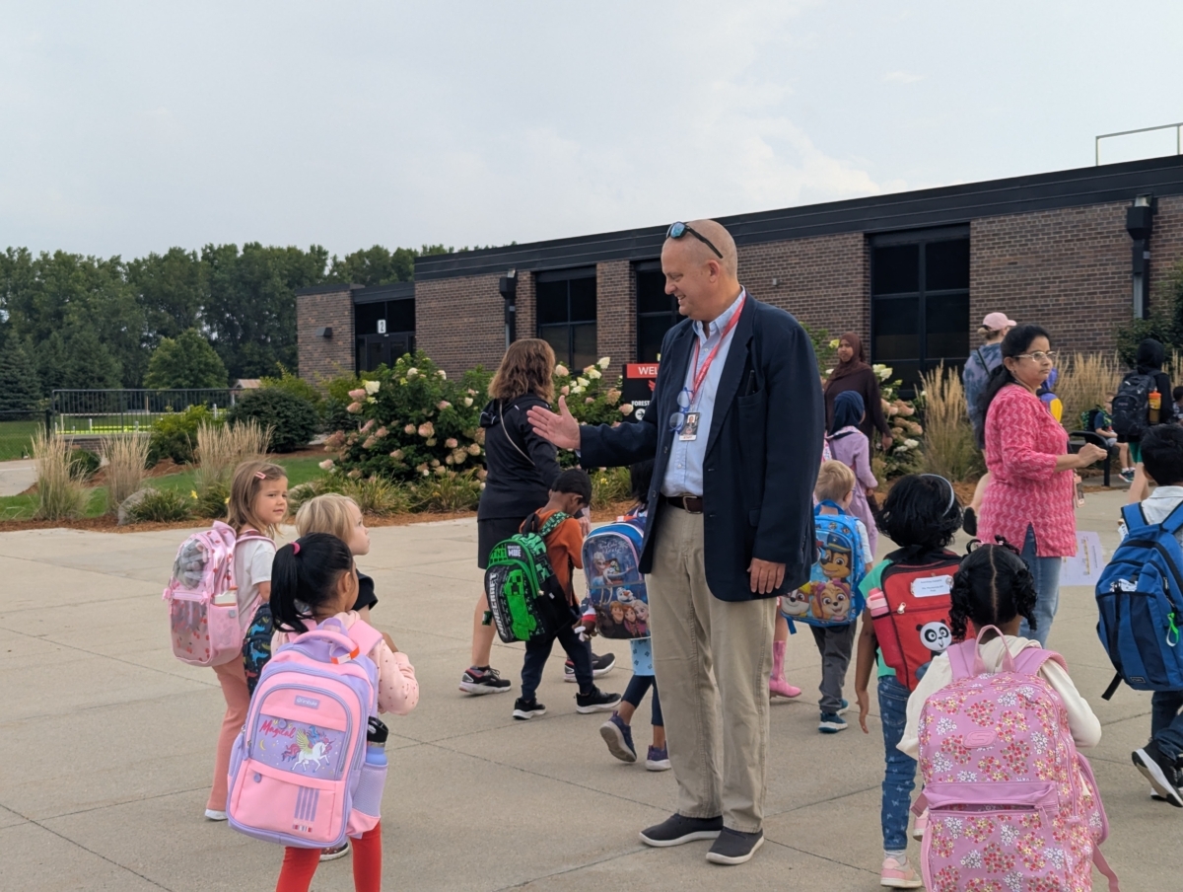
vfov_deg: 30.3
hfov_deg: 39.6
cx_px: 592
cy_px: 446
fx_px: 1643
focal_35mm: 48
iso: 52
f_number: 1.85
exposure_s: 1/358
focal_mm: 6.81
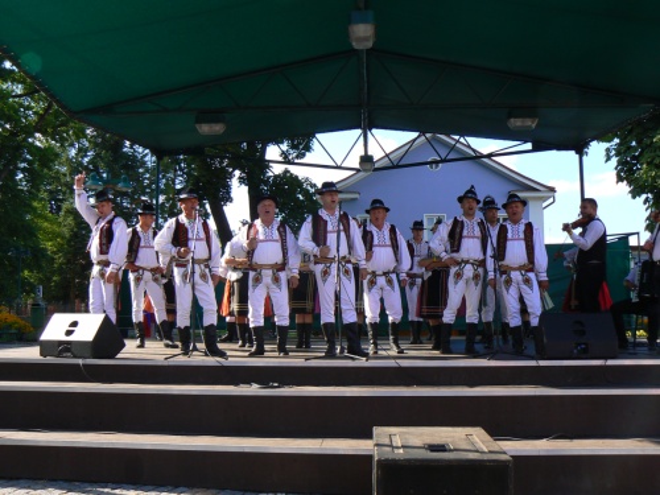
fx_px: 686
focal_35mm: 36
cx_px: 330
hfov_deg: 51.4
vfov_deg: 39.7
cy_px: 248
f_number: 5.6
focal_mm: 6
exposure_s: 1/200
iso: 80
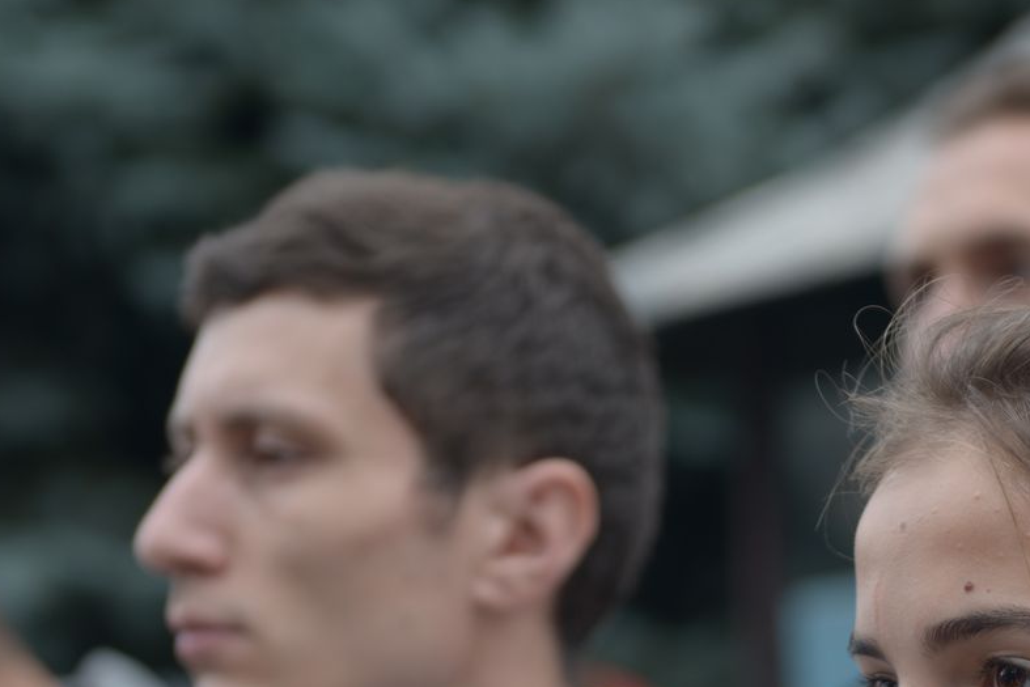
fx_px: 4607
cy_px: 829
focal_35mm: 161
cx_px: 720
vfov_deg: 8.4
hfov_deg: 12.7
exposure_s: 1/100
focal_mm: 66
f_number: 2.8
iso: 100
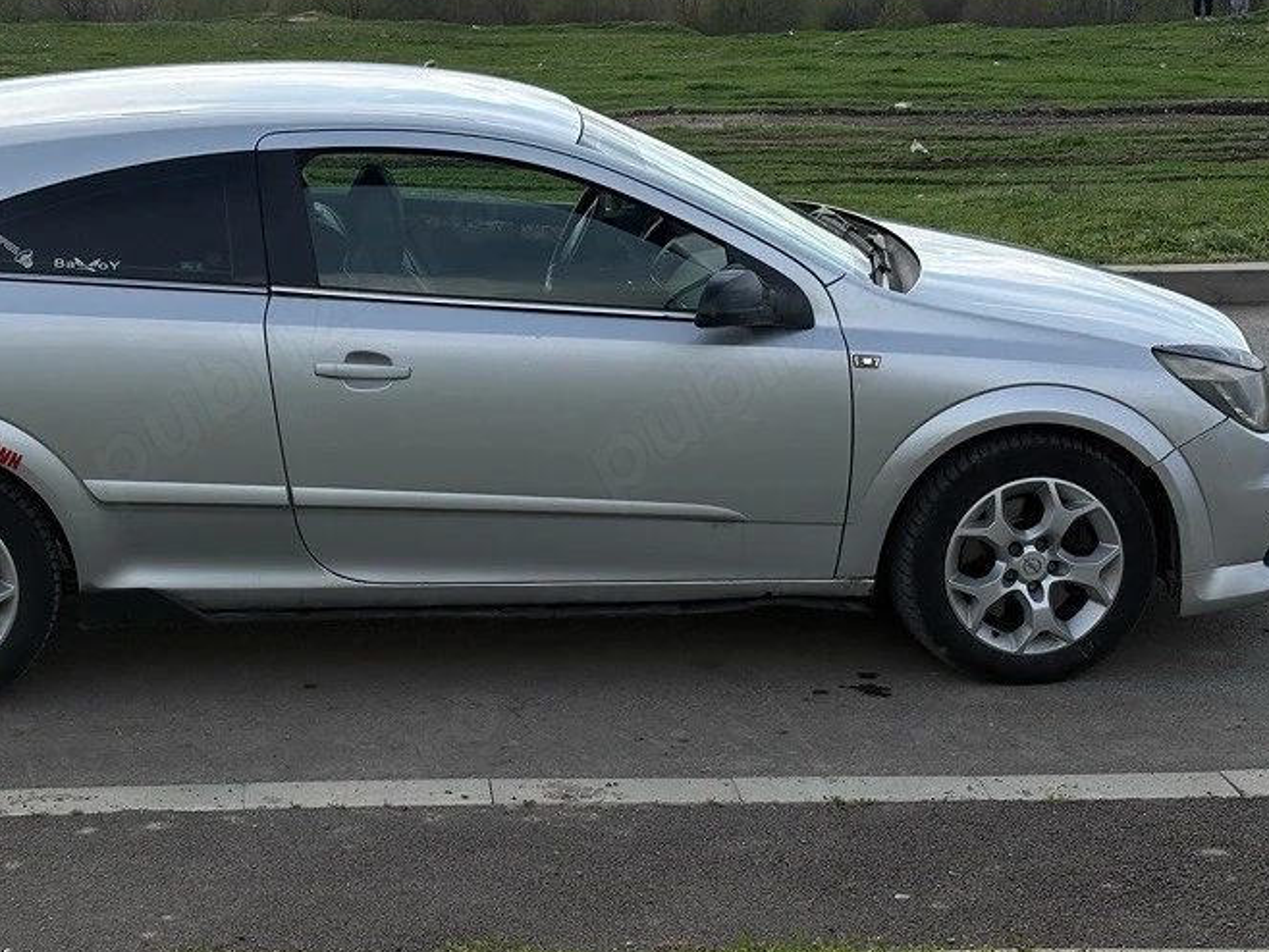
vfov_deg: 18.6
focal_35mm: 79
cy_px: 355
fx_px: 2897
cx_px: 422
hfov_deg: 24.6
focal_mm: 5.96
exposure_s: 1/4065
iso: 50
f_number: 1.6
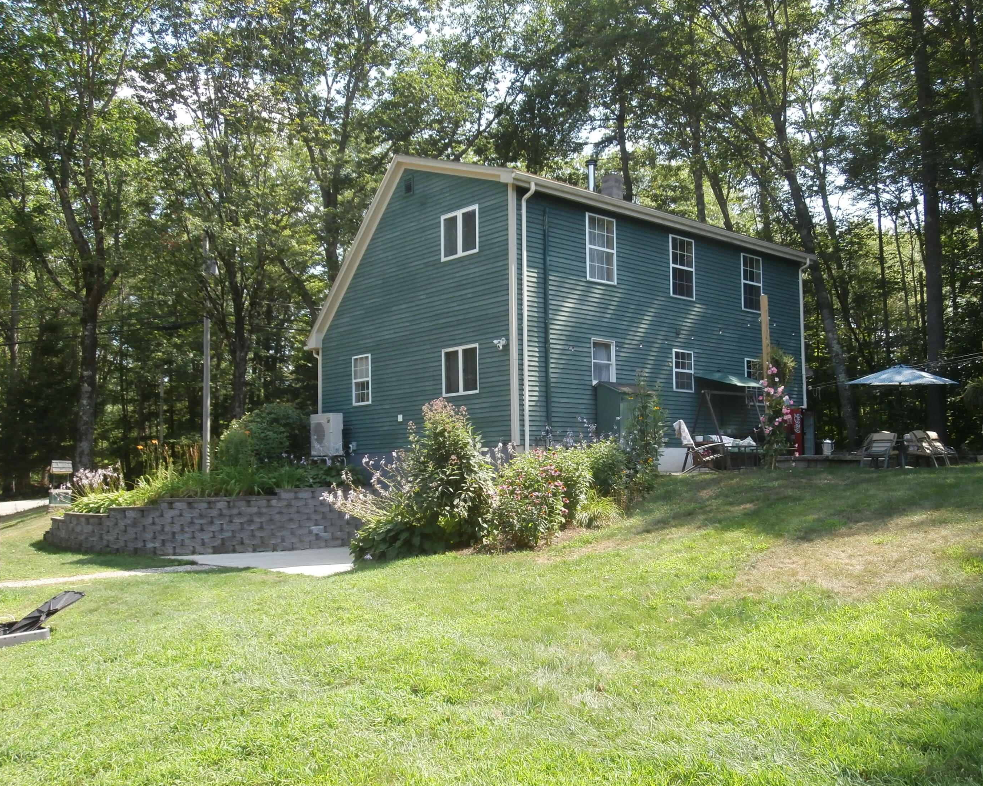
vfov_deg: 45.8
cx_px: 534
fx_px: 931
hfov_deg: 55.6
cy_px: 401
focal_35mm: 32
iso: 100
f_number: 3.5
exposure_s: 1/250
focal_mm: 5.36
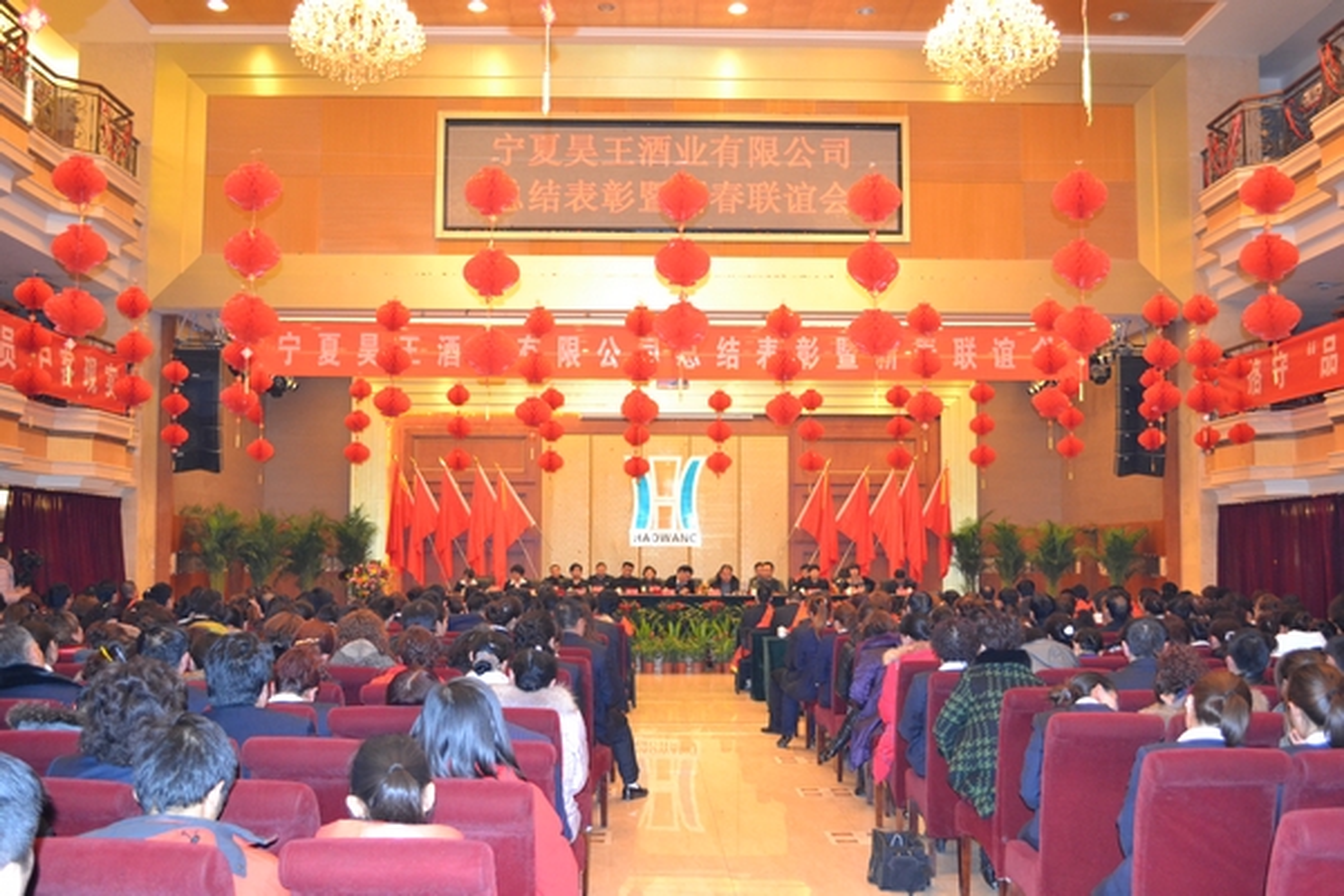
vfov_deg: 34.2
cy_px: 448
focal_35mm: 39
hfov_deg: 49.6
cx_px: 672
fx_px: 1456
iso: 1800
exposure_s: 1/60
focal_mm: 26
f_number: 4.2
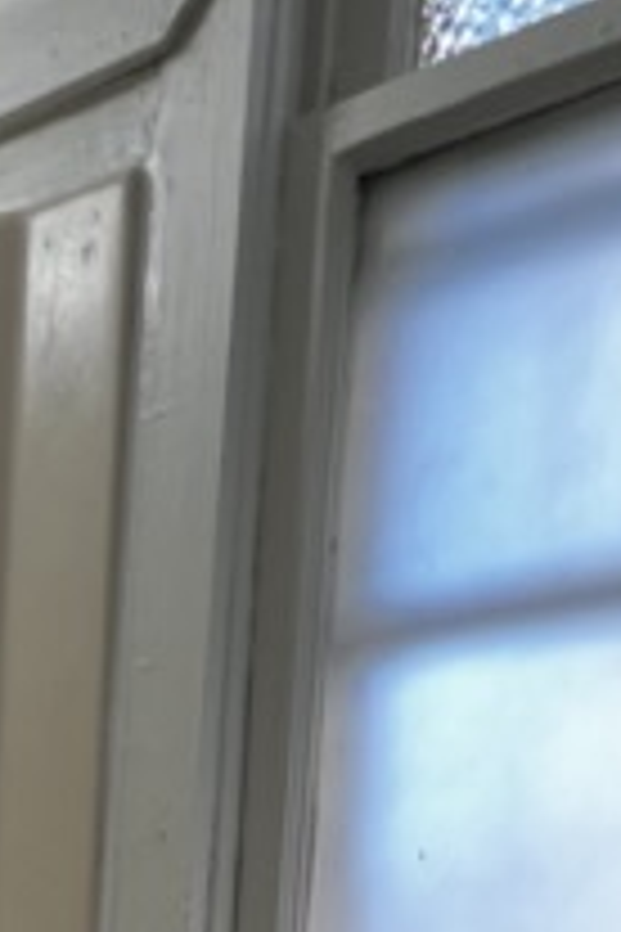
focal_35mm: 67
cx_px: -158
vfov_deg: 21.8
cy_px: 1583
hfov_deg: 19.0
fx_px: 1733
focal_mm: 1.57
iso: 64
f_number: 1.8
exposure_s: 1/99
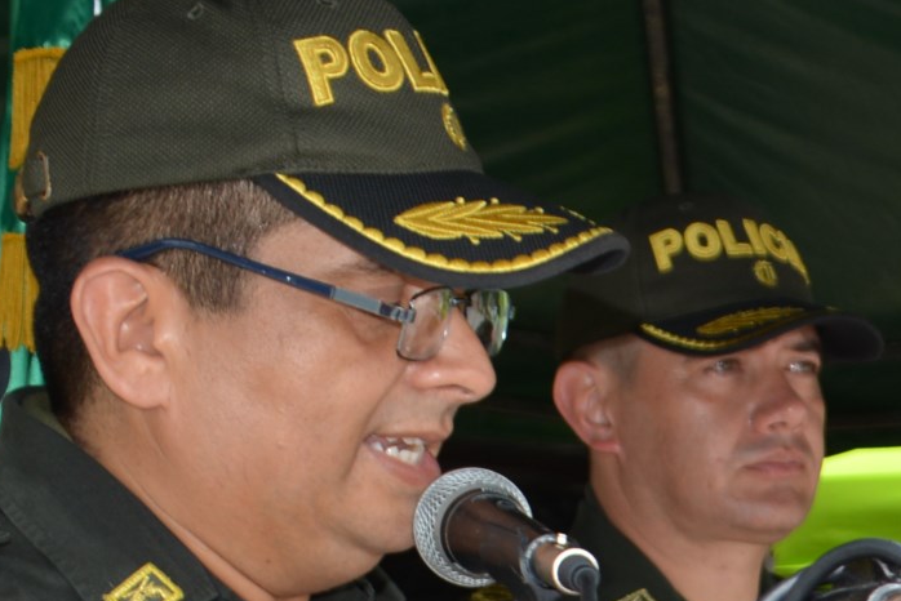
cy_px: 990
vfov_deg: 11.2
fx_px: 2904
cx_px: 1425
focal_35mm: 116
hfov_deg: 15.9
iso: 100
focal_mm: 18
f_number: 4.5
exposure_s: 1/200
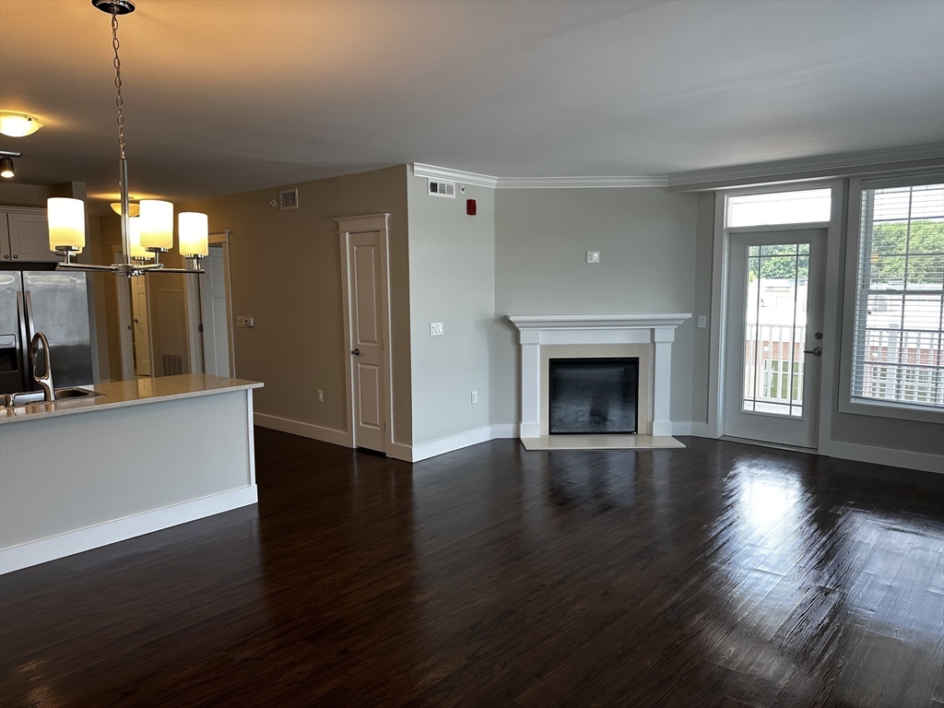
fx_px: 654
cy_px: 354
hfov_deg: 71.6
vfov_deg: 56.8
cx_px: 472
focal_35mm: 24
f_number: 1.78
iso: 64
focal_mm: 6.86
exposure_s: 1/120
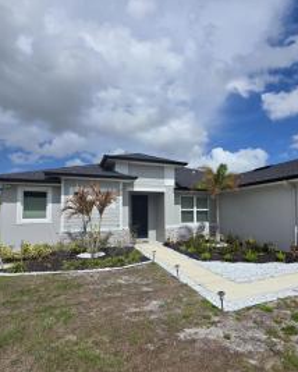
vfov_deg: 83.0
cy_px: 203
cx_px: 178
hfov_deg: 70.2
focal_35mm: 19
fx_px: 209
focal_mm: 2.2
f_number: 1.9
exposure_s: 1/4994
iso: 40
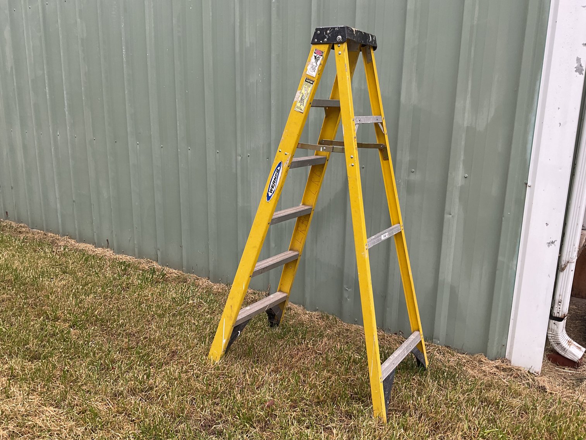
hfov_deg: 61.7
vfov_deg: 48.2
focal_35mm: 29
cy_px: 220
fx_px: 491
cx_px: 293
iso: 25
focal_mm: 3
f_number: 1.8
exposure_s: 1/120
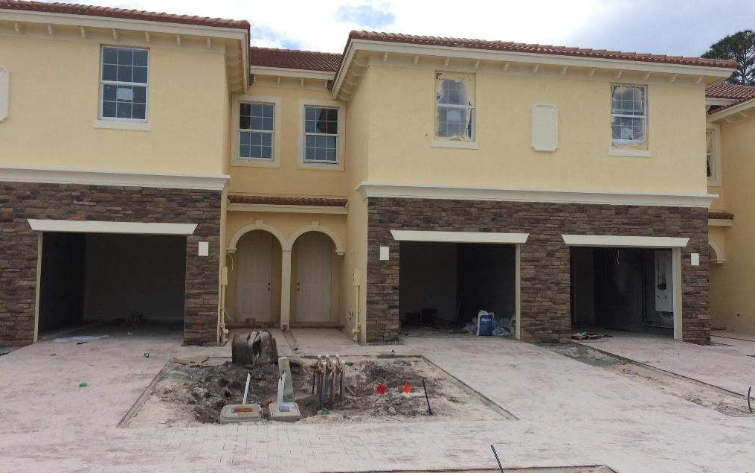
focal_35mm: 31
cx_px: 376
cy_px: 249
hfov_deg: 61.2
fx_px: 638
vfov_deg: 40.6
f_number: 2.2
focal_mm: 4.15
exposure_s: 1/912
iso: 32
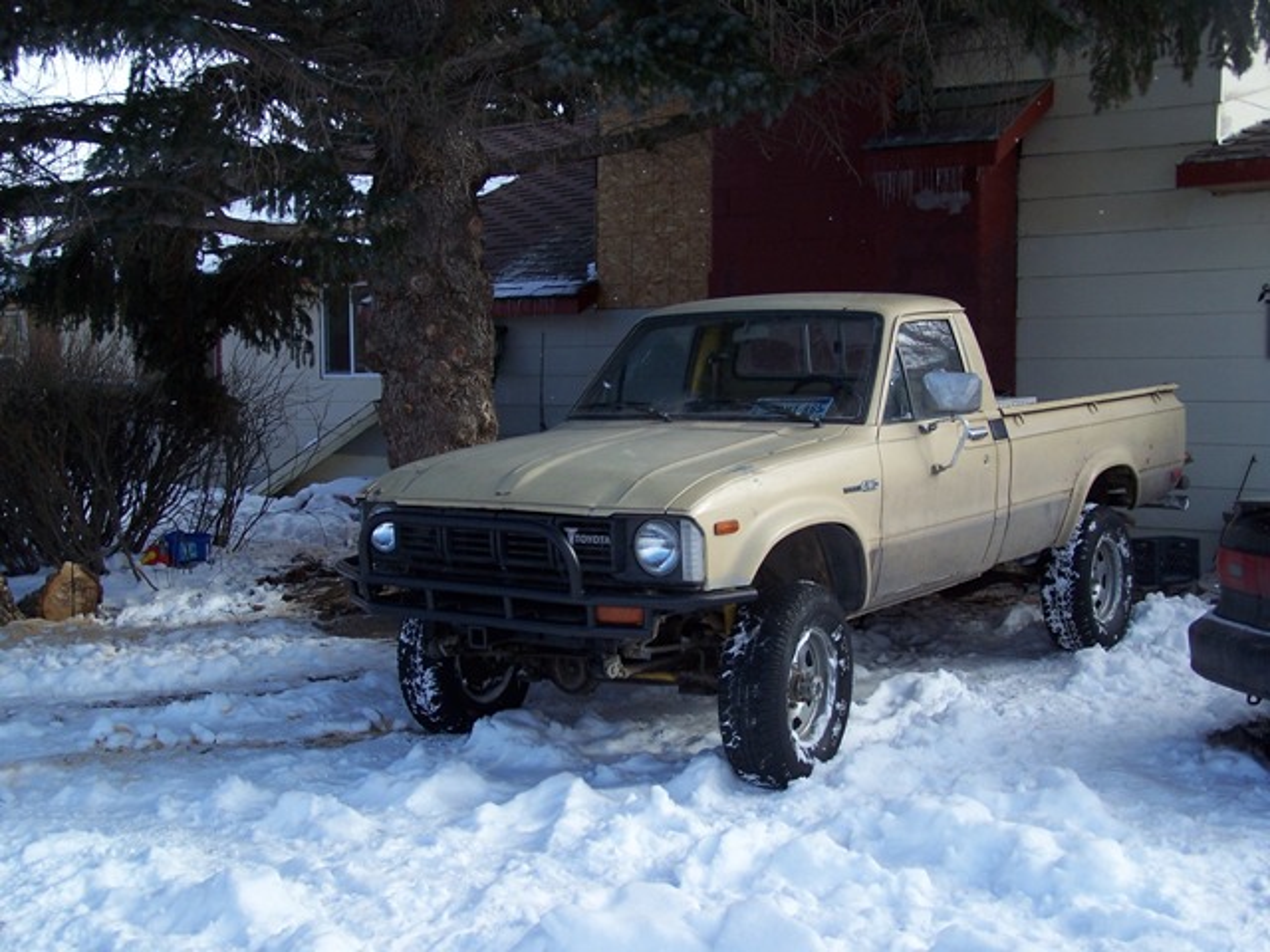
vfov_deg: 30.3
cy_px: 476
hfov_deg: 39.7
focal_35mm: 48
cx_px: 635
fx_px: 1761
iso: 80
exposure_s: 1/500
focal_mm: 8
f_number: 3
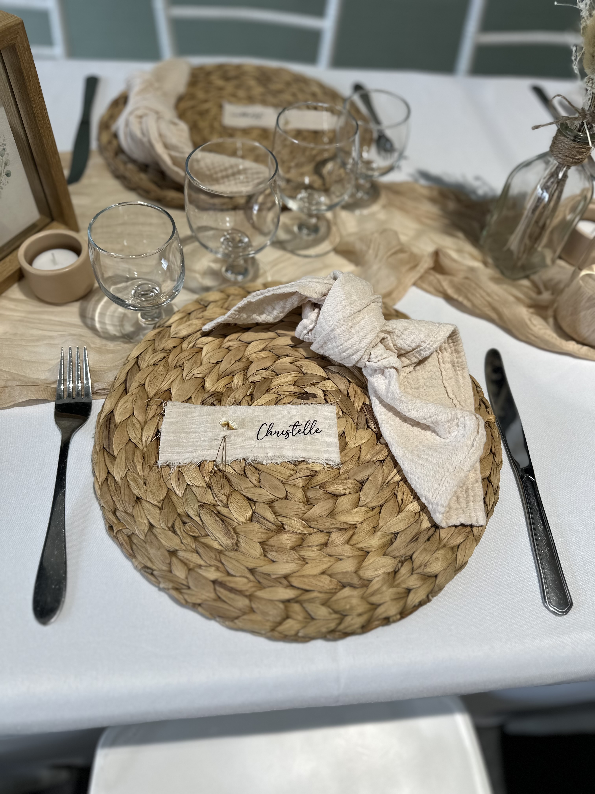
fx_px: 550
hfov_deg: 56.8
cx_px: 298
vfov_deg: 71.6
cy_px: 397
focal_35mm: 24
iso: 64
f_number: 1.78
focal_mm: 6.86
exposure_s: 1/133
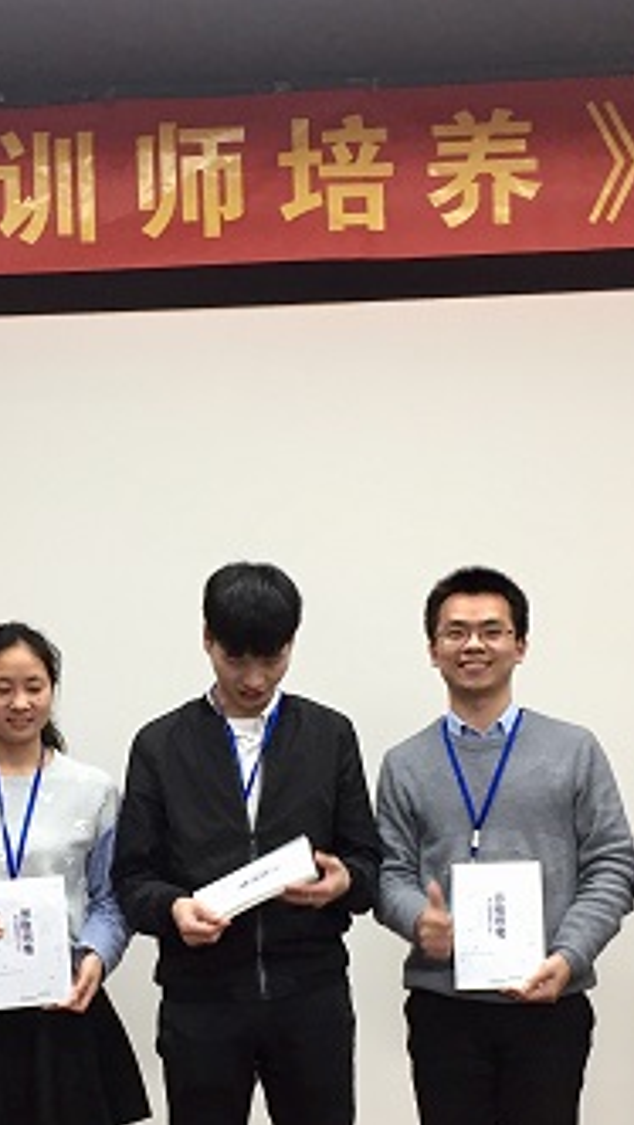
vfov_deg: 33.9
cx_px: 144
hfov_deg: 19.6
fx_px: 1821
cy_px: 783
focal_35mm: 61
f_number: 2.2
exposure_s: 1/33
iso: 80
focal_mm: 4.15
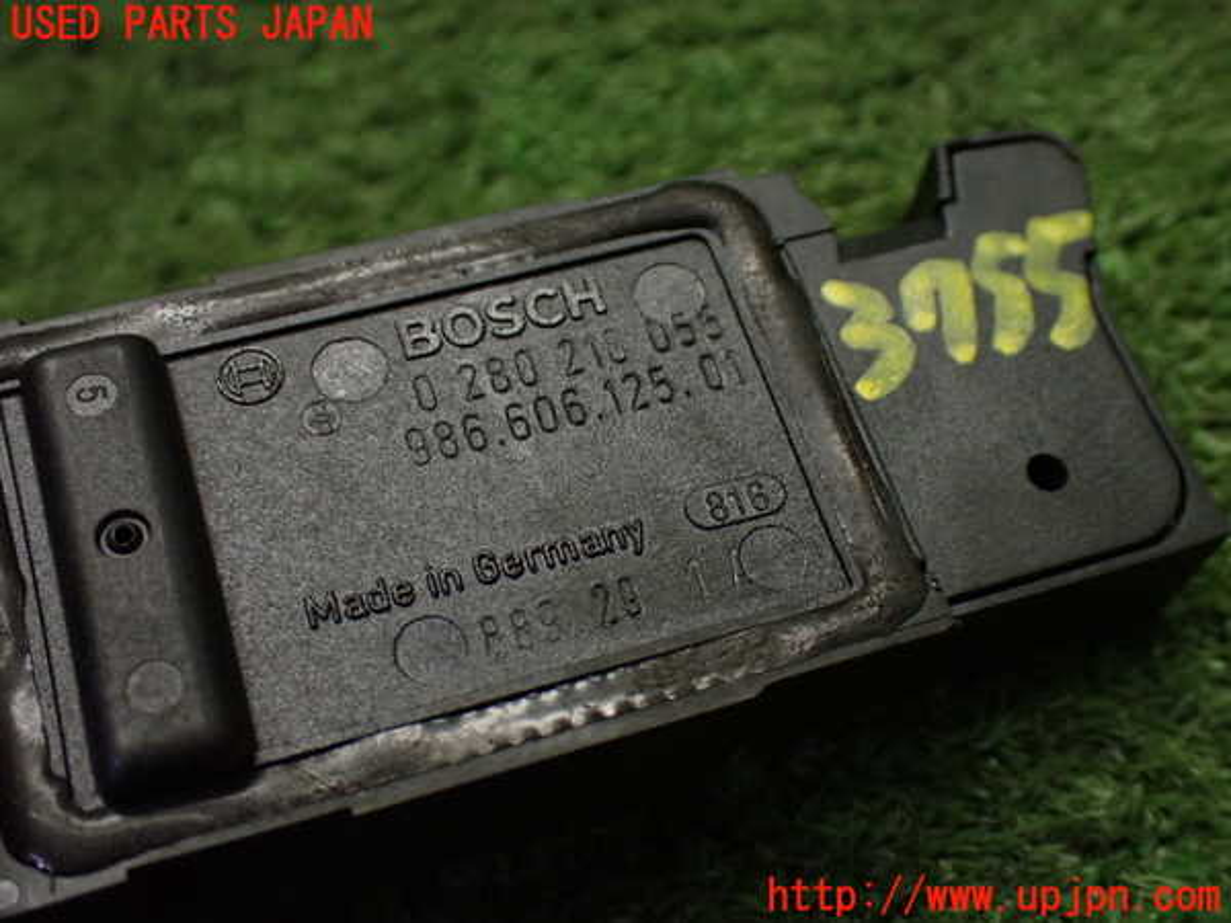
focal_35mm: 44
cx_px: 616
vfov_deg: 32.9
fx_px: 1565
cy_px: 462
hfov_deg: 42.9
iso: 800
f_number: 2.9
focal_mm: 7.84
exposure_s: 1/125
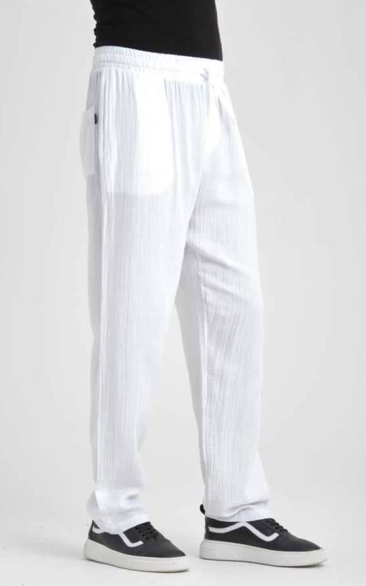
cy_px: 293
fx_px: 1436
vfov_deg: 23.0
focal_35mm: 90
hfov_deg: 14.5
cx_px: 177
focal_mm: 58.6
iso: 125
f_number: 11
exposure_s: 1/125
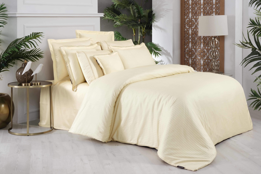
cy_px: 87
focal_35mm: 54
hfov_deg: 36.9
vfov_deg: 25.1
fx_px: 391
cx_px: 130
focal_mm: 35.8
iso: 160
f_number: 16
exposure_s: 2.5
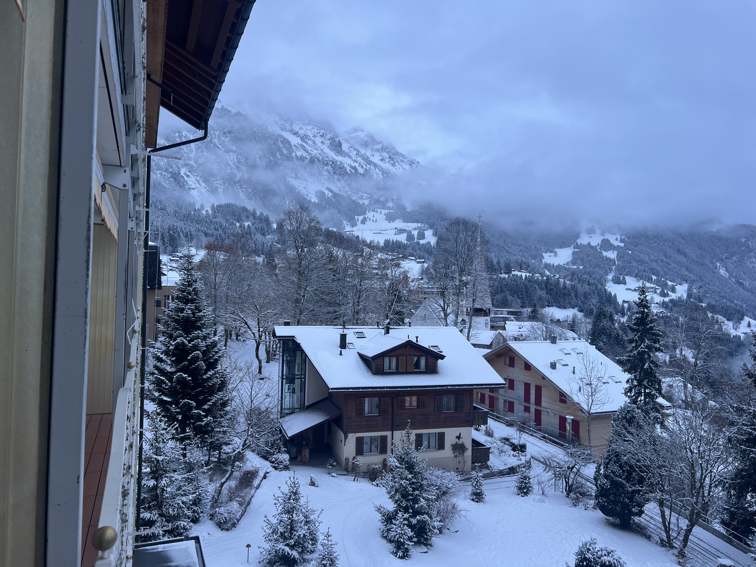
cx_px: 378
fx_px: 568
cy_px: 284
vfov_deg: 53.1
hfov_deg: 67.3
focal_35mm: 26
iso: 40
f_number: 1.5
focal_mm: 5.7
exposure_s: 1/121
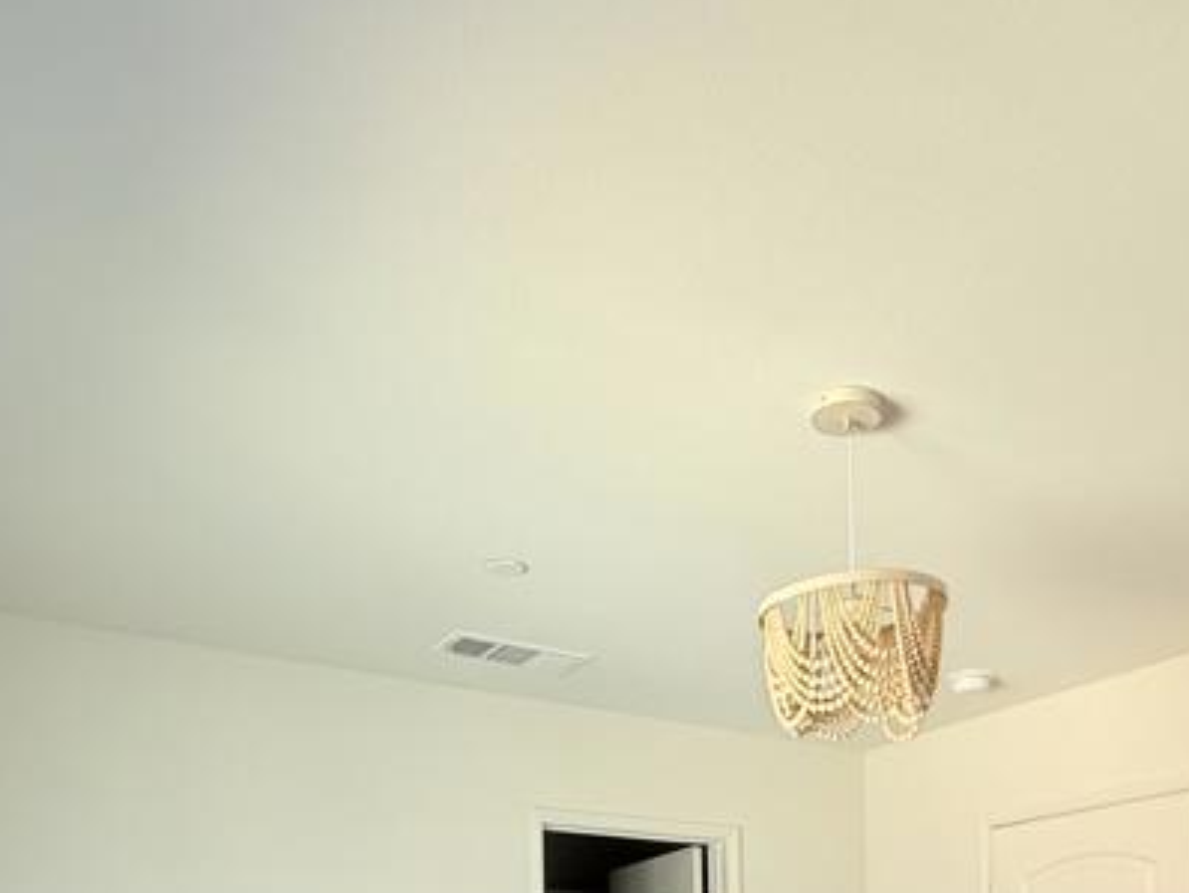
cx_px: 702
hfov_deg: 51.1
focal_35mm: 36
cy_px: 1027
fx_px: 1237
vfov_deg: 33.5
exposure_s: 1/99
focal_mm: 2.22
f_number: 2.2
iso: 100
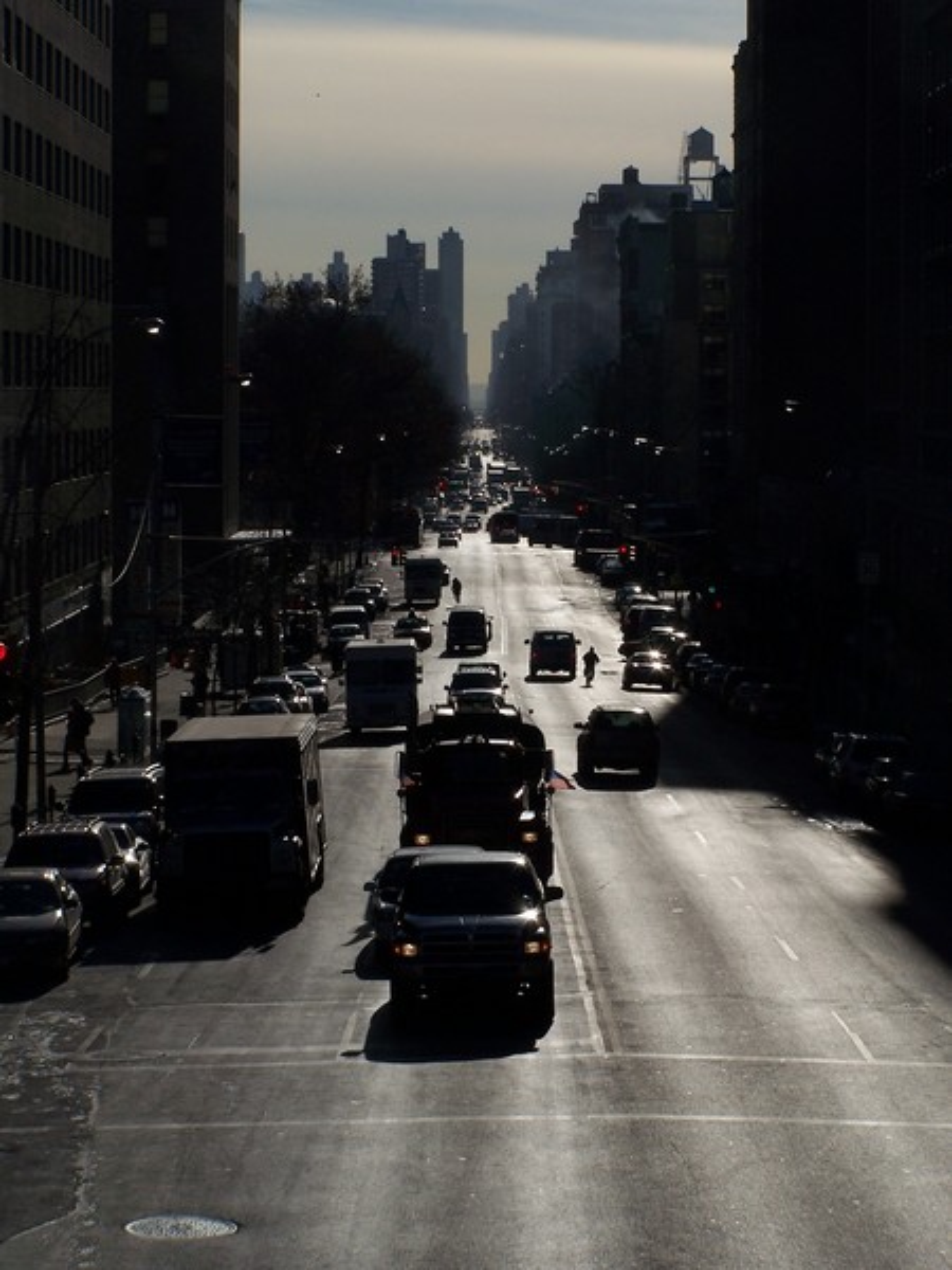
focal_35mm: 117
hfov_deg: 12.7
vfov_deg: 16.8
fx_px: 4290
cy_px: 635
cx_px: 476
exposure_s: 1/1600
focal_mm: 19.4
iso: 80
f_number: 6.3
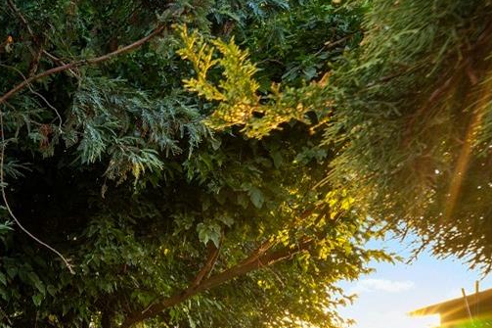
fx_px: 464
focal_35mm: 34
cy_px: 385
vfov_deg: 32.6
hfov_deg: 32.7
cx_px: -202
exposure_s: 1/2.5
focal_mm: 12
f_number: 9
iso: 200
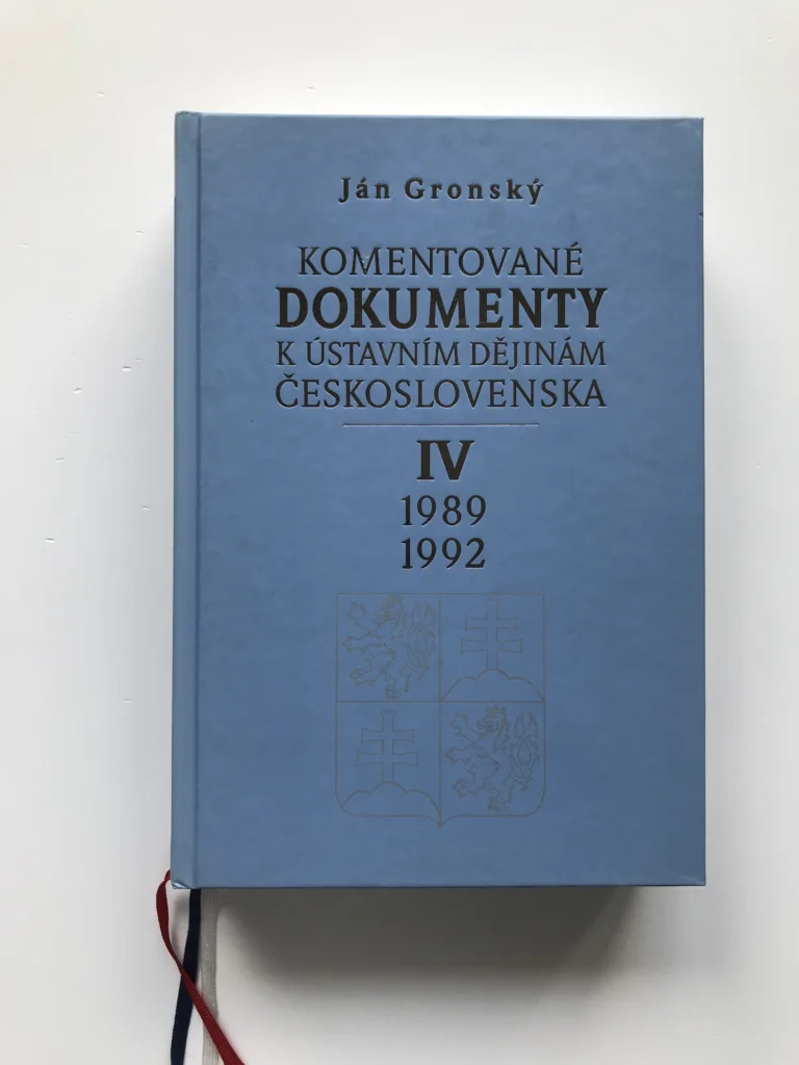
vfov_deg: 63.4
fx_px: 862
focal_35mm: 28
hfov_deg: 49.7
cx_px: 400
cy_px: 532
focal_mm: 3.99
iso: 25
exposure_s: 1/100
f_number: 1.8
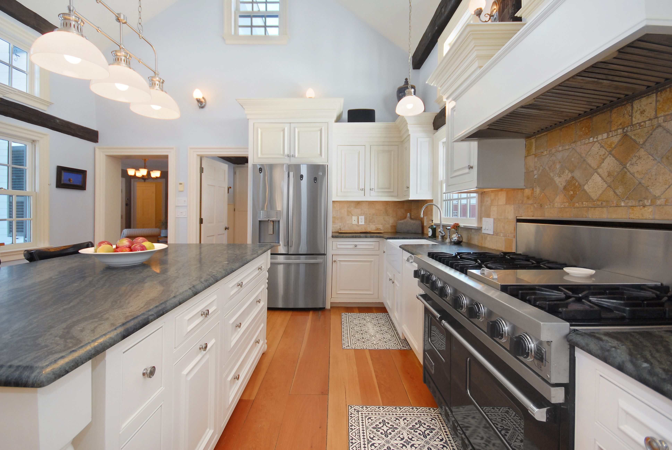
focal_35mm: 15
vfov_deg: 77.5
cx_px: 336
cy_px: 225
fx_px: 280
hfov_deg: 100.3
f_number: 5.6
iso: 500
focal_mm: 10
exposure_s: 1/60
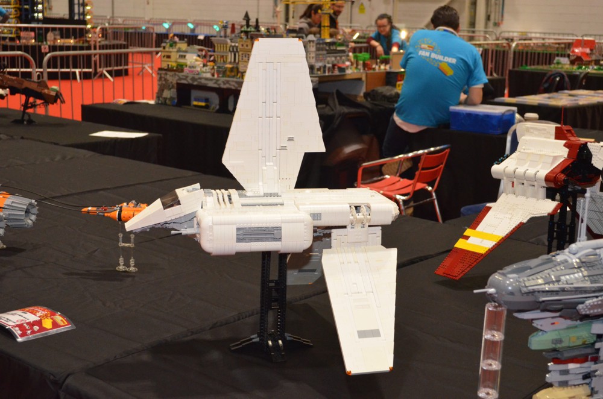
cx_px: 302
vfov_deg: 24.9
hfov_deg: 36.9
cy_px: 200
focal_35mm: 54
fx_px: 902
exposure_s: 1/60
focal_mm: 36
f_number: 5
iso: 3200
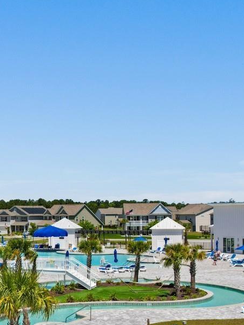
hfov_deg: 23.9
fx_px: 536
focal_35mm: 57
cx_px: -30
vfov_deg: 33.6
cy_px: 208
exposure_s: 1/500
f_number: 2.8
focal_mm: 8.38
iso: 120
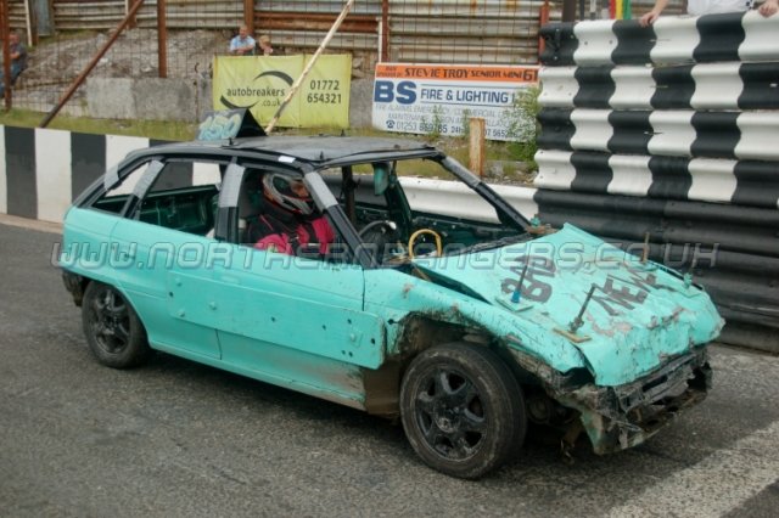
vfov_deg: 28.9
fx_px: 1006
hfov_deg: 42.3
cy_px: 259
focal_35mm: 46
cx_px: 390
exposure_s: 1/800
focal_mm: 31
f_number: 4.5
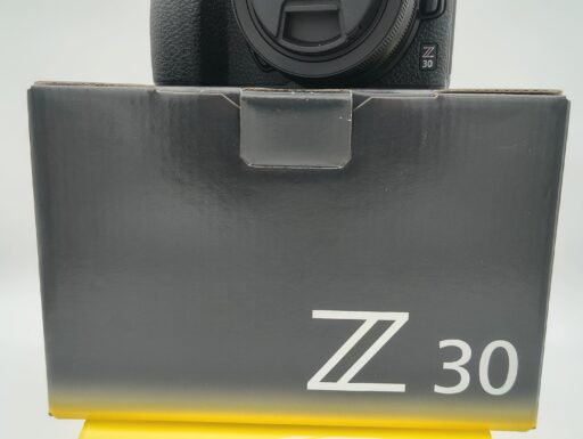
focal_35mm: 24
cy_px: 220
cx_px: 292
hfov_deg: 71.5
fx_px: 405
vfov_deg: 56.9
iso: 100
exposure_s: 1/179
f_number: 1.8
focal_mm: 5.56
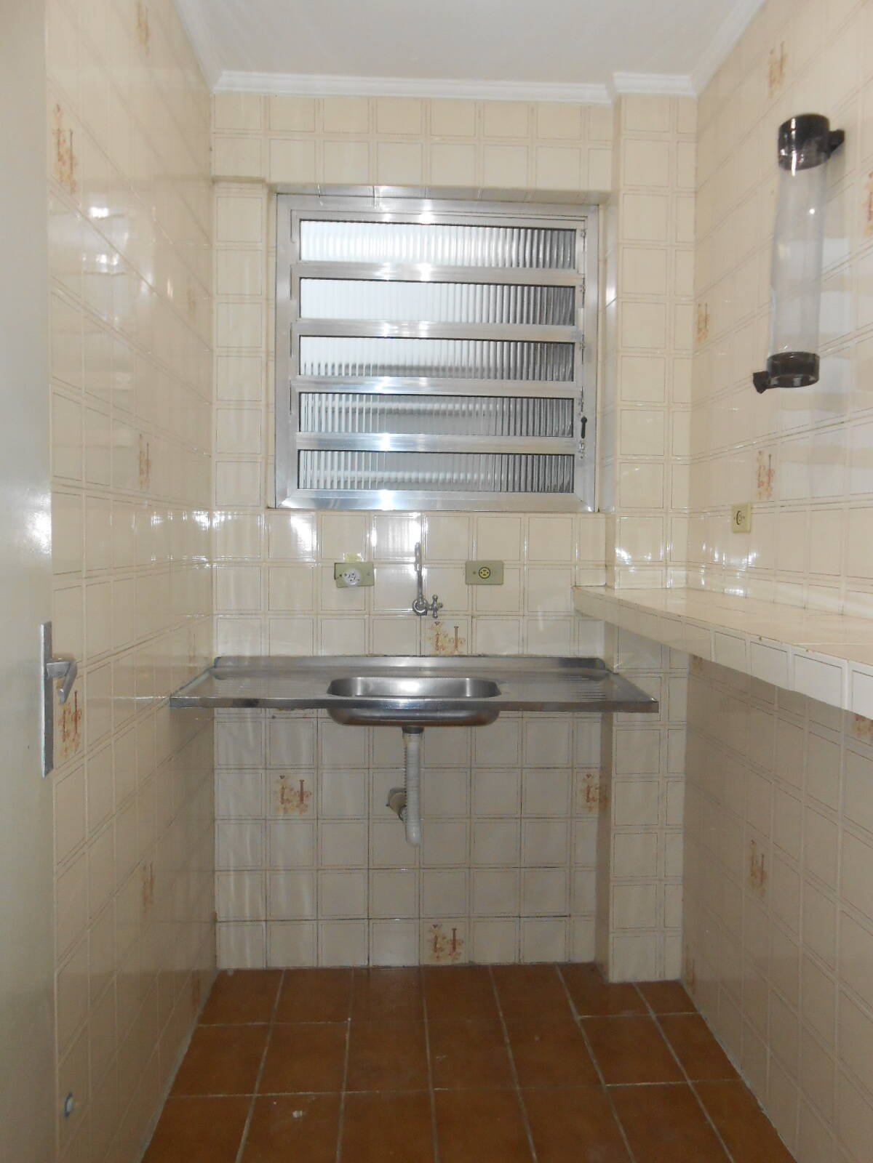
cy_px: 582
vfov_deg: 67.3
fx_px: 874
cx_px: 436
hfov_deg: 53.1
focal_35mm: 26
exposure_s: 1/25
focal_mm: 4.6
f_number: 3.5
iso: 200
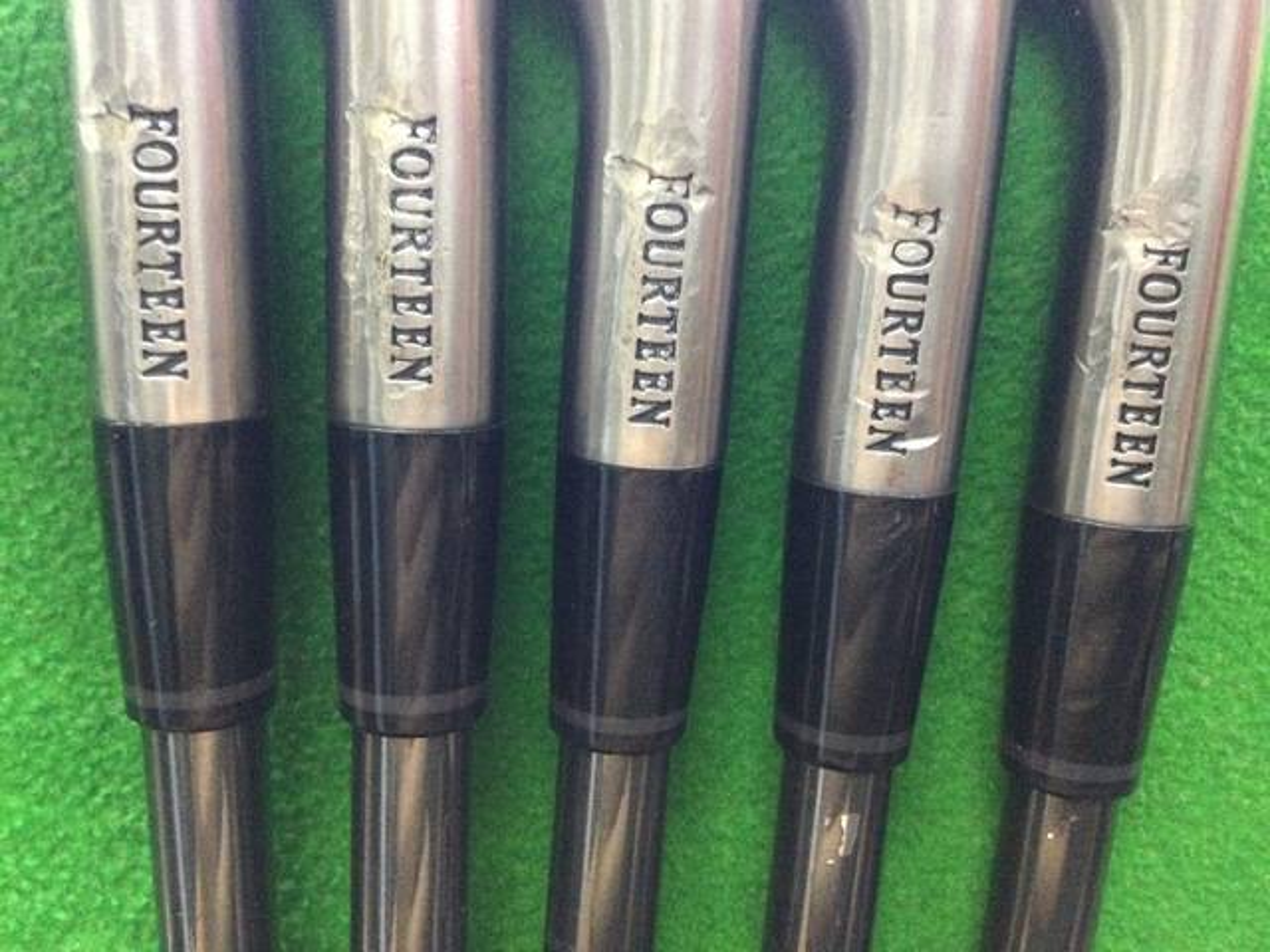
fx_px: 1137
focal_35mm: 31
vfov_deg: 45.4
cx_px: 635
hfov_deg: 58.4
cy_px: 476
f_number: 2.4
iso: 200
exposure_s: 1/20
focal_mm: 3.3
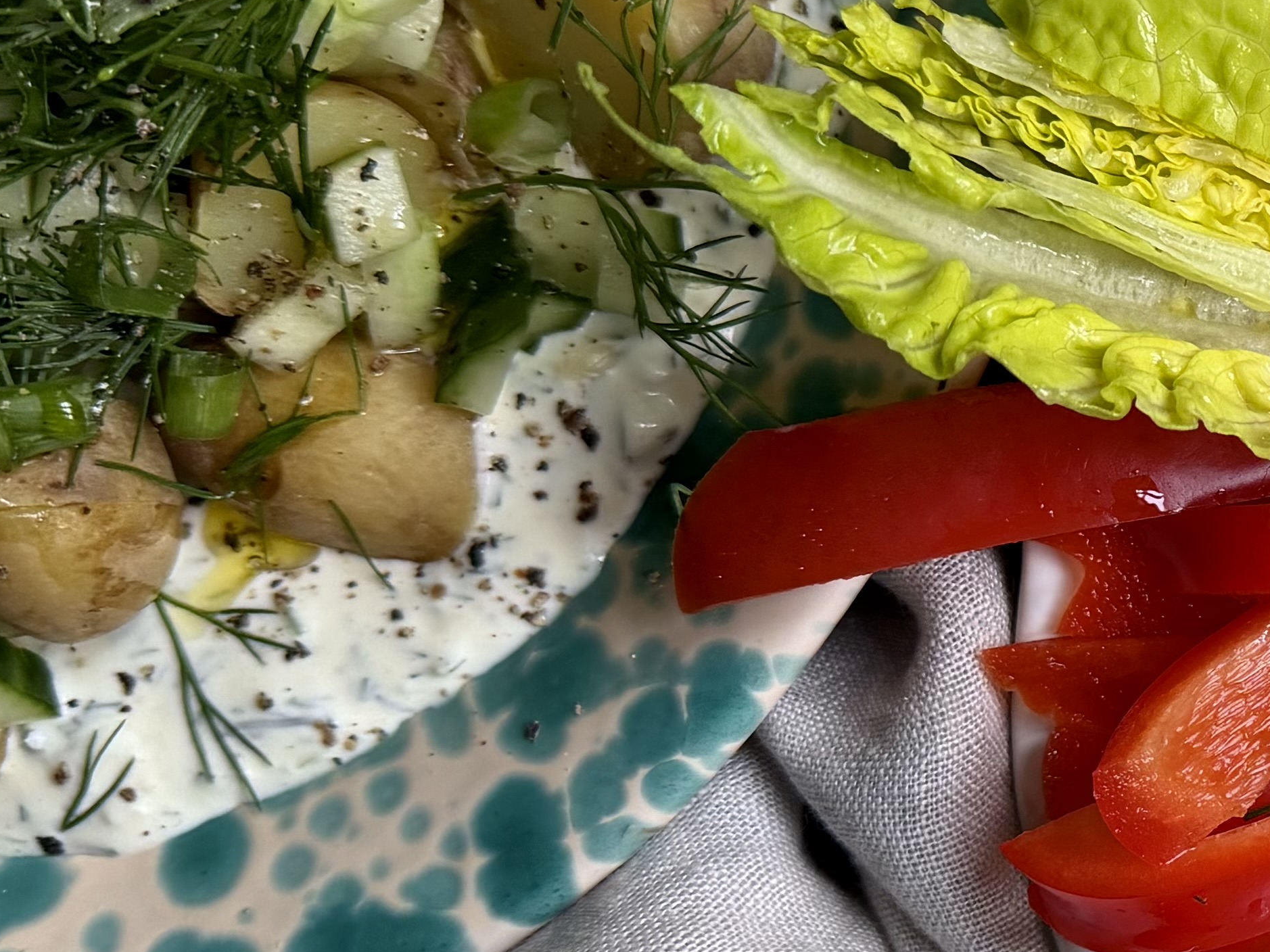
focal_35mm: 73
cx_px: 1642
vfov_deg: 20.2
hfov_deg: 23.6
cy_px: 520
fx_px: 2678
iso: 160
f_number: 1.78
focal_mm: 6.76
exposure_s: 1/121
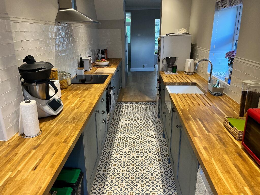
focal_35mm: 26
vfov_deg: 53.1
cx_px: 130
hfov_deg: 67.3
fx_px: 195
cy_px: 98
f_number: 1.6
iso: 125
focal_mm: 5.1
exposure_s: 1/100
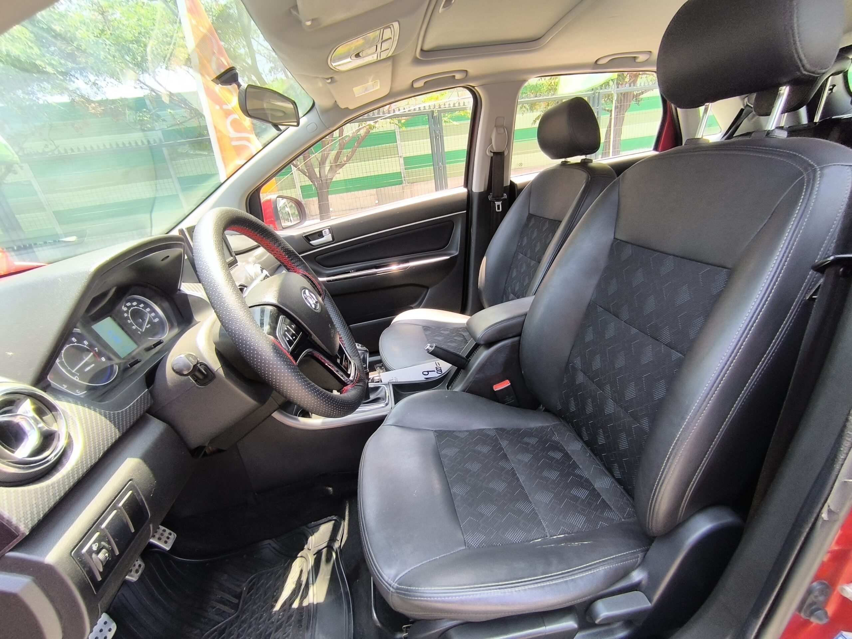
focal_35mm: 16
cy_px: 320
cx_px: 426
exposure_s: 1/100
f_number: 2.2
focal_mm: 1.65
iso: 80
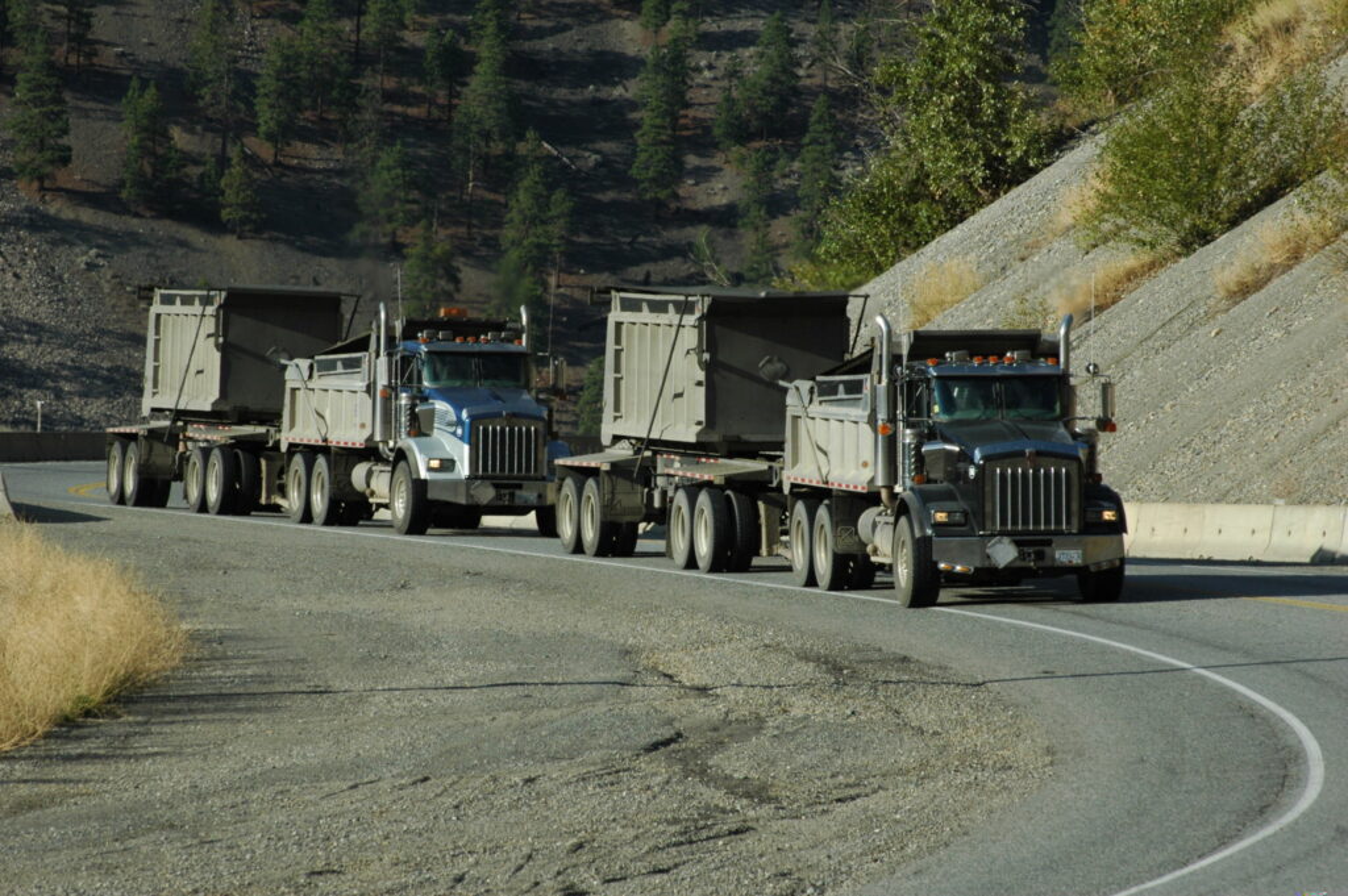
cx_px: 674
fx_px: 9260
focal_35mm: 248
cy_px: 448
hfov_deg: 8.3
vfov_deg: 5.5
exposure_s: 1/350
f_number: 13
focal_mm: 165
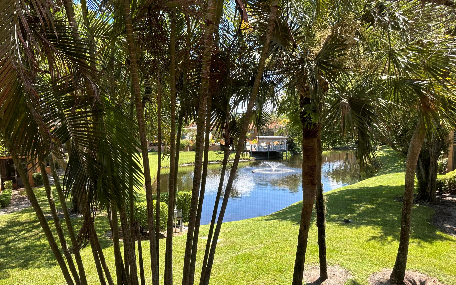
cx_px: 225
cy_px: 170
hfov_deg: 70.4
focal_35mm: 26
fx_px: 323
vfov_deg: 47.3
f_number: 1.78
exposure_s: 1/611
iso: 80
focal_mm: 6.86
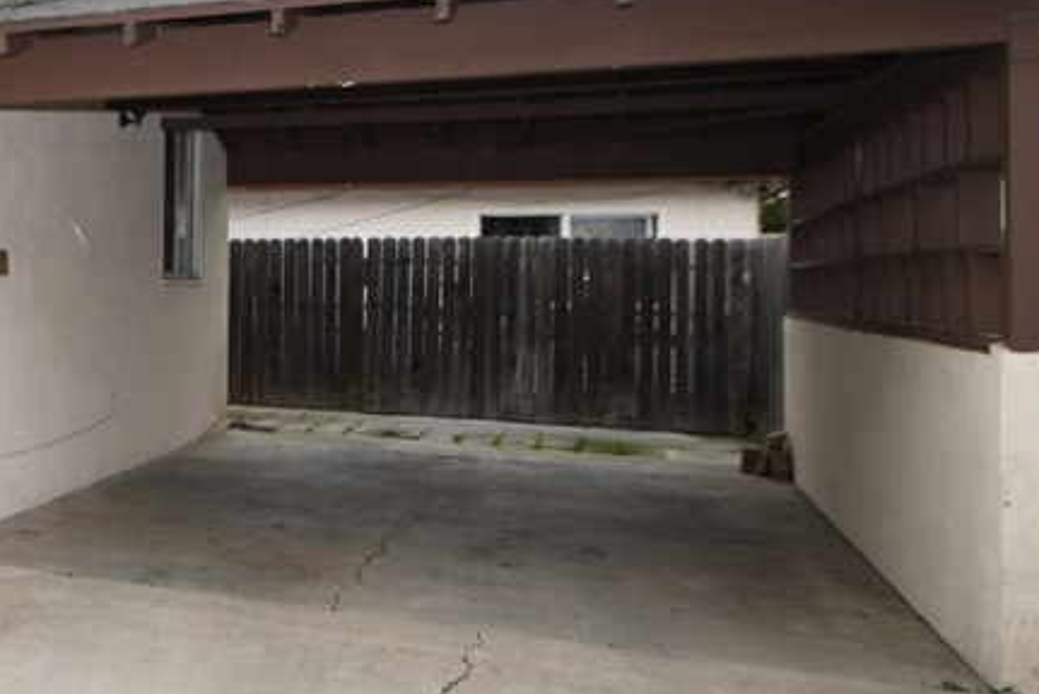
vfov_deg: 35.0
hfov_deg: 42.3
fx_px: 1097
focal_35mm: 38
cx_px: -43
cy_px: 271
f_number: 4
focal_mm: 11
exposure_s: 1/200
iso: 100
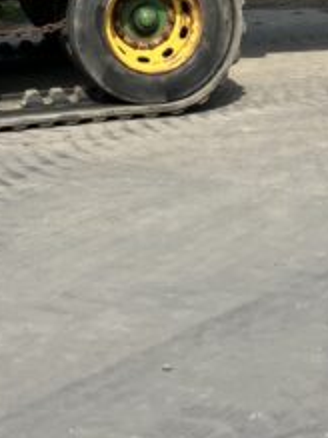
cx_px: 114
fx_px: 1378
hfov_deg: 13.6
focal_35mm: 109
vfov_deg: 16.7
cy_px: -177
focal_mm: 3.99
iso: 32
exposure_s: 1/1245
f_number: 1.8
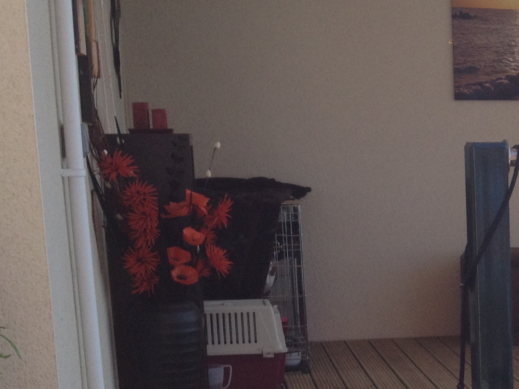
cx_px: 620
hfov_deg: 18.3
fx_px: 1529
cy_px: 394
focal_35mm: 102
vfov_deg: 14.3
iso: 50
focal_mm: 4.28
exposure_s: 1/681
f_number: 2.4
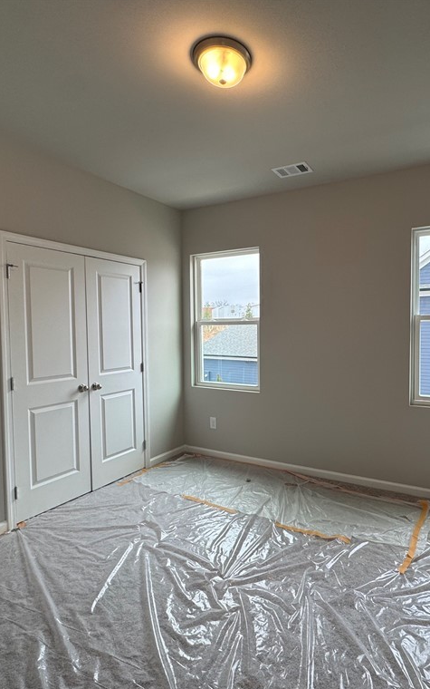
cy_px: 345
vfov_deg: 85.1
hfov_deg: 58.8
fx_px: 375
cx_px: 272
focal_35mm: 20
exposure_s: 1/120
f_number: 2.2
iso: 80
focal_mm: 2.22
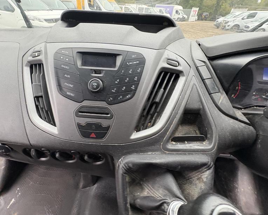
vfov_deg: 80.2
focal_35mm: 16
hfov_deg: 92.9
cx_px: 123
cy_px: 99
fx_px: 127
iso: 320
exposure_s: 1/60
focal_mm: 2.22
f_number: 2.2
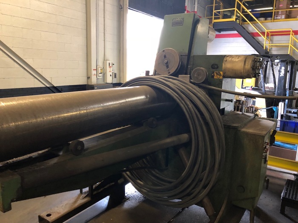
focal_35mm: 28
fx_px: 241
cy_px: 112
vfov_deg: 49.7
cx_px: 149
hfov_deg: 63.4
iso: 100
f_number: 1.8
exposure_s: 1/15
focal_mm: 3.99
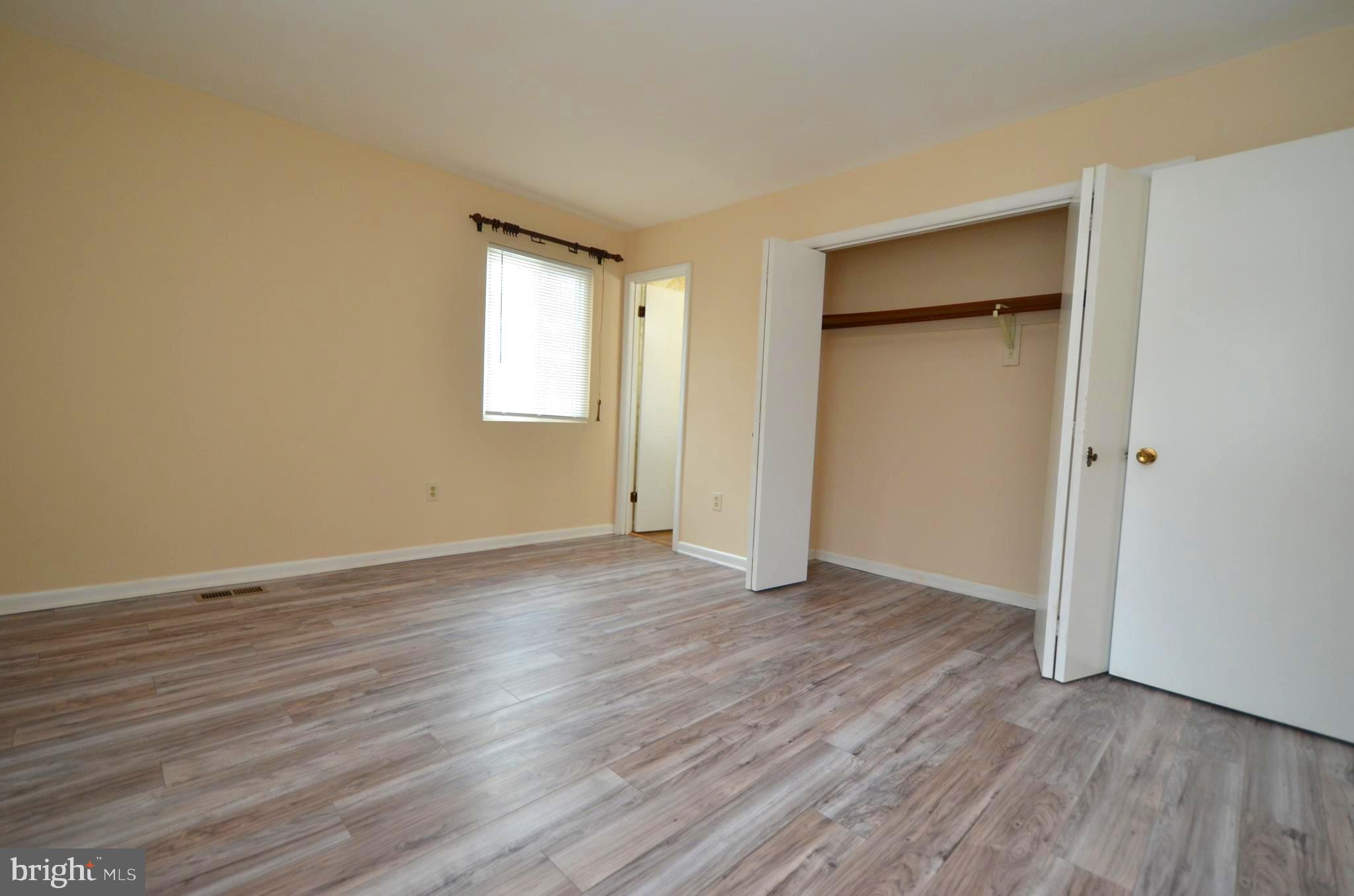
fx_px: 563
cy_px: 448
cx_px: 677
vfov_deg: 77.1
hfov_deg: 100.5
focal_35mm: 15
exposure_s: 1/60
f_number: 4
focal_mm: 10
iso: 560
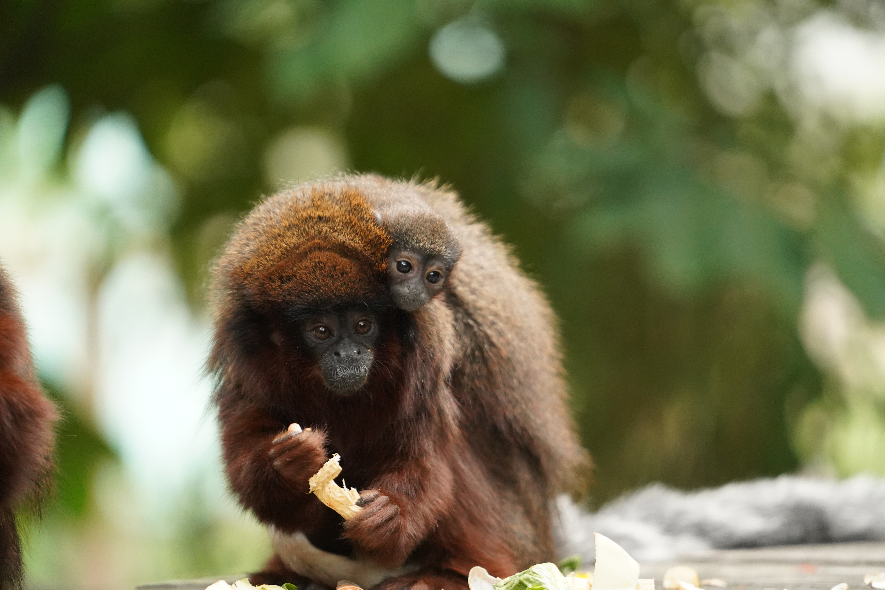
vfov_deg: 6.9
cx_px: 442
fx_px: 4916
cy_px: 295
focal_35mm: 200
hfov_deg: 10.3
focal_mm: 200
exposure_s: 1/1000
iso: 8000
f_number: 4
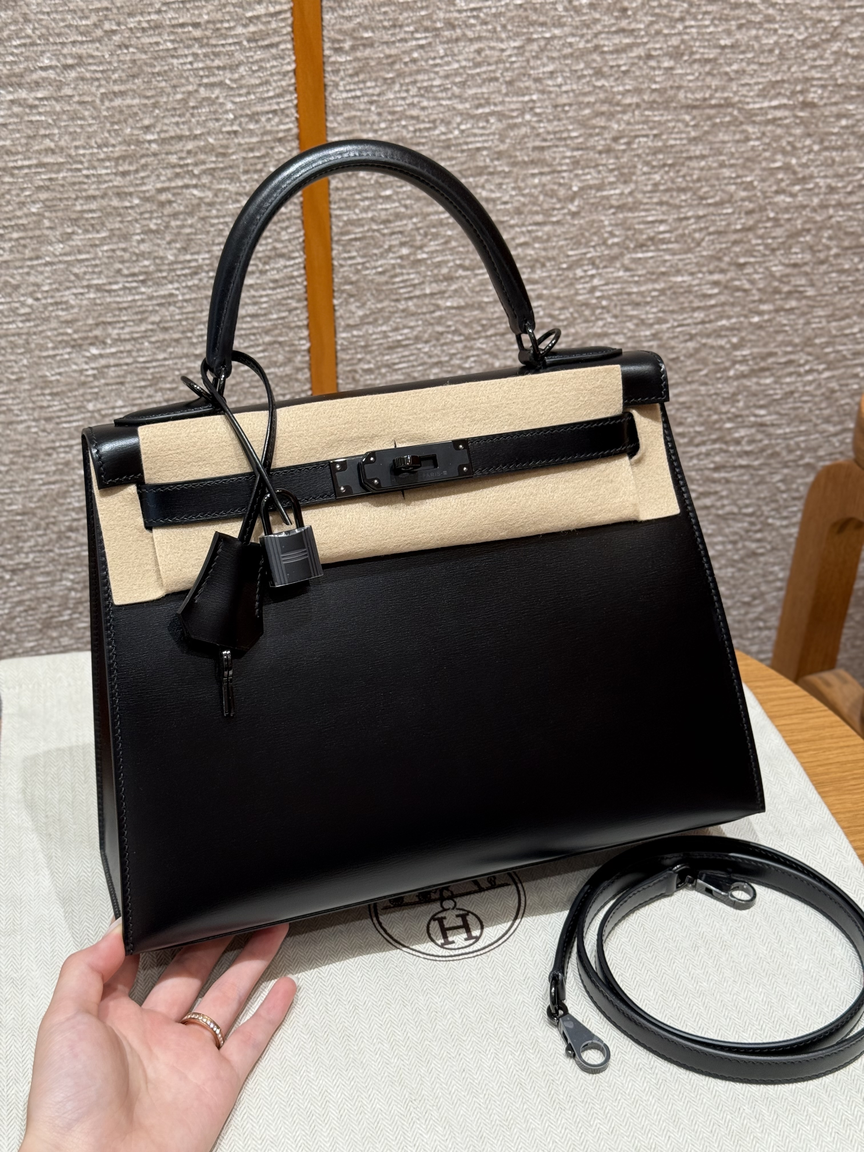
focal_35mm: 48
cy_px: 576
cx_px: 432
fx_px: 1597
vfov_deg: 39.7
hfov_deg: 30.3
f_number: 1.78
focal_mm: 6.76
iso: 64
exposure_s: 1/50
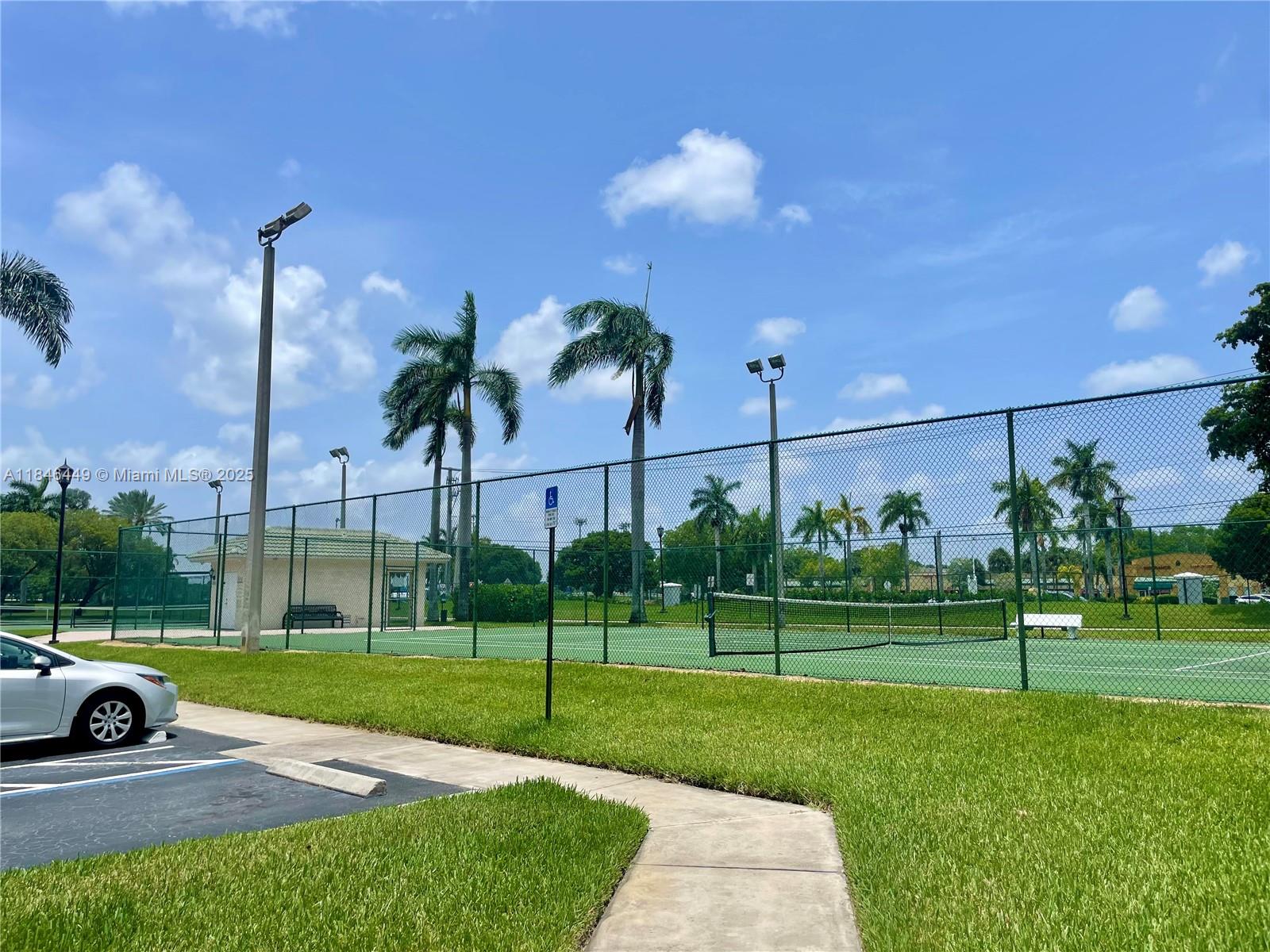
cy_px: 476
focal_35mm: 26
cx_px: 635
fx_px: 954
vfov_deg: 53.1
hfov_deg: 67.3
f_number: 1.6
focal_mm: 4.2
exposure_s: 1/5291
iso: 32
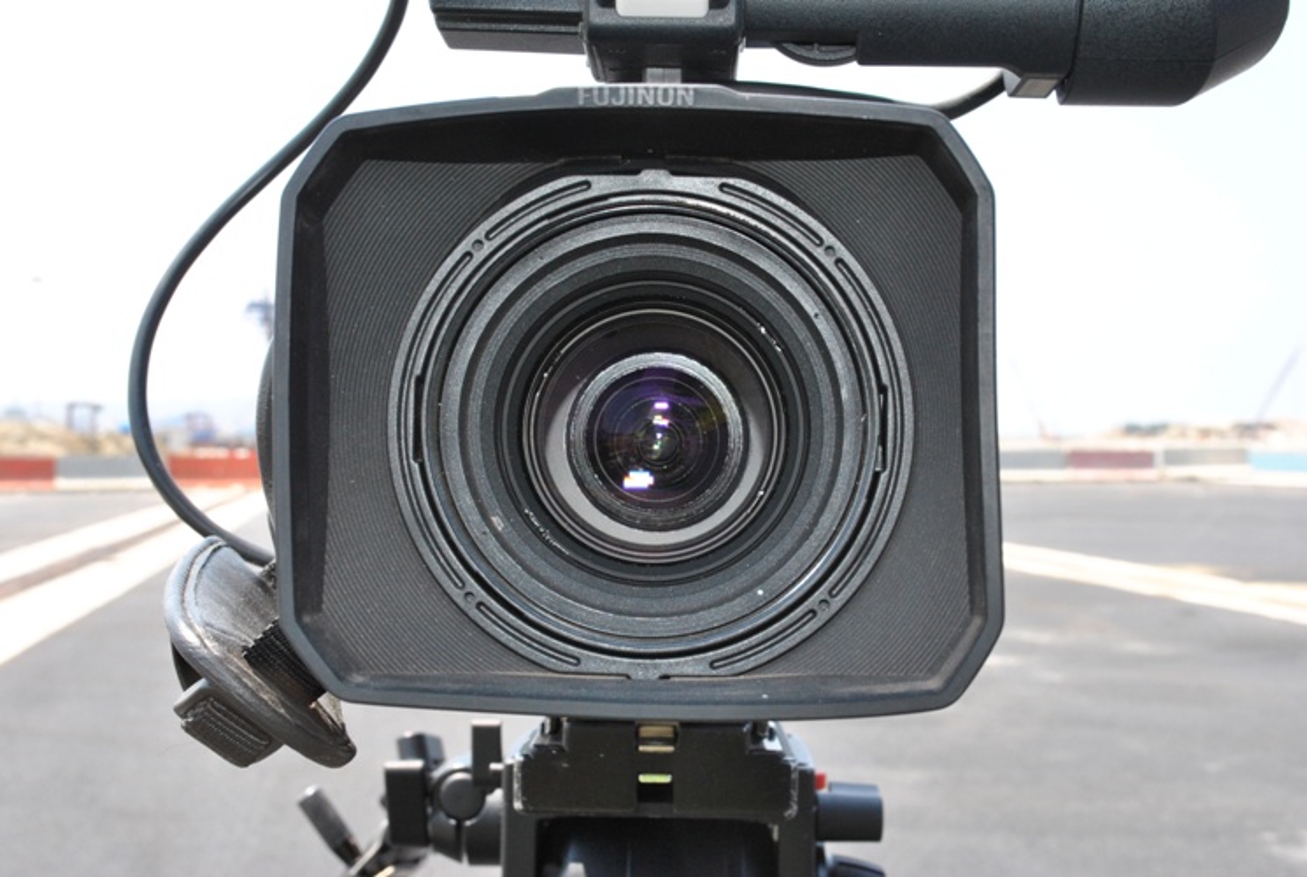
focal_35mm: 48
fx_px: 1746
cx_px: 654
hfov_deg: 41.0
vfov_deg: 28.2
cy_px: 438
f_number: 11
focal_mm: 32
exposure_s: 1/125
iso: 400
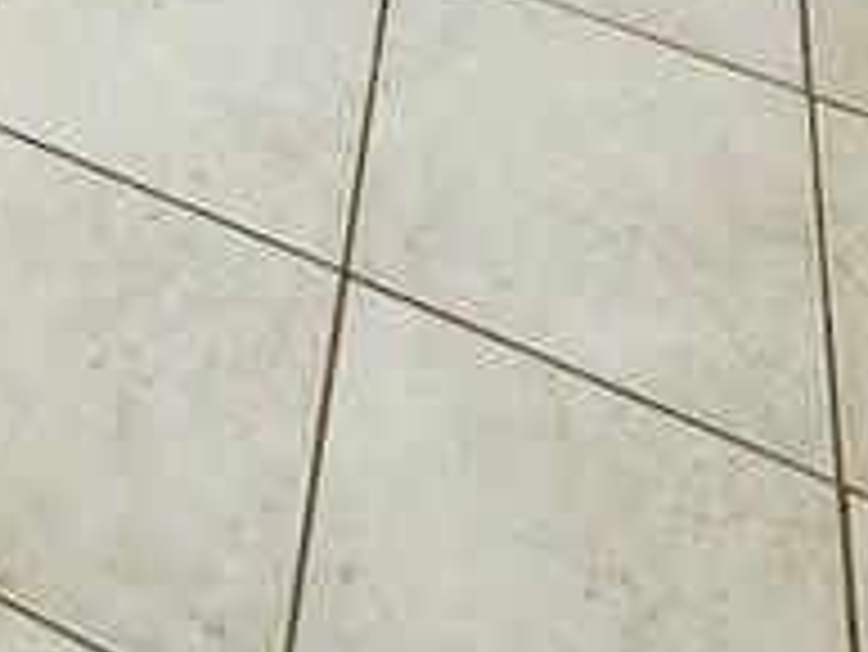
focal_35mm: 69
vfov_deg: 13.7
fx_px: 1731
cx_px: -387
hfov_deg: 23.3
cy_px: -996
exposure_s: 1/50
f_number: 2.2
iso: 250
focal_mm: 2.2
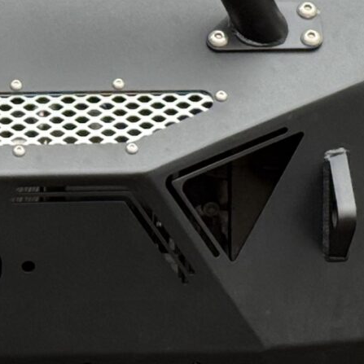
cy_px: -1
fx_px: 2891
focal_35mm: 243
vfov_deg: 7.2
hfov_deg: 7.2
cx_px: -60
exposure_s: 1/386
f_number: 1.78
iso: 80
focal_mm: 6.76
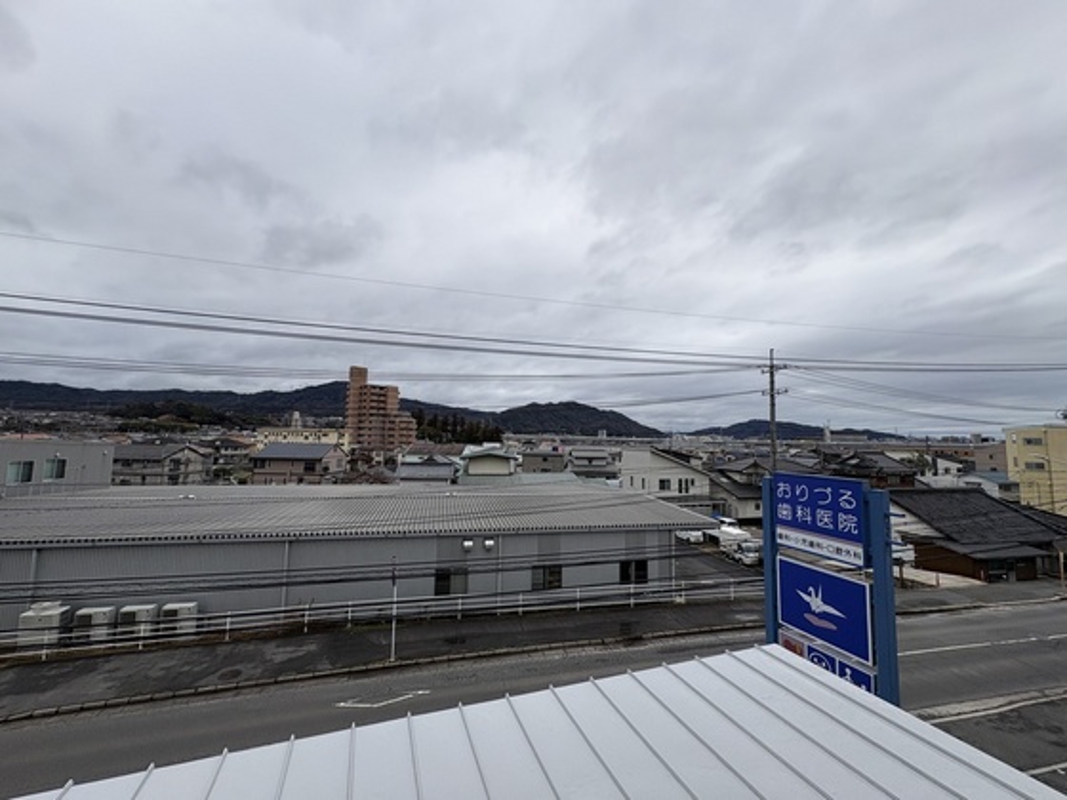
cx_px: 534
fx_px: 432
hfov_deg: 102.1
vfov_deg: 85.7
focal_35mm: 14
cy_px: 400
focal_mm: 2.22
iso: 50
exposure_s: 1/2494
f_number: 2.2
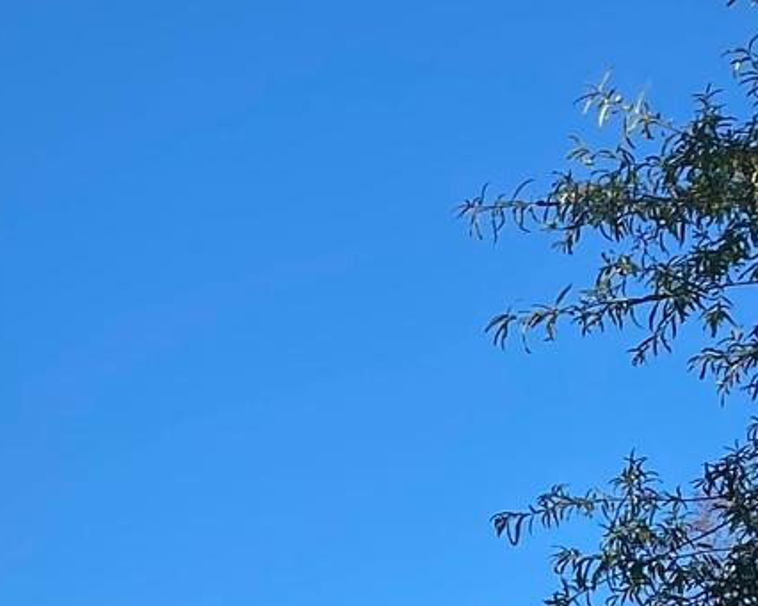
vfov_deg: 11.8
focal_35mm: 122
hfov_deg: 13.1
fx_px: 2738
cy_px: 1050
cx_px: -865
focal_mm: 4.25
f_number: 1.8
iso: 32
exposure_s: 1/3497
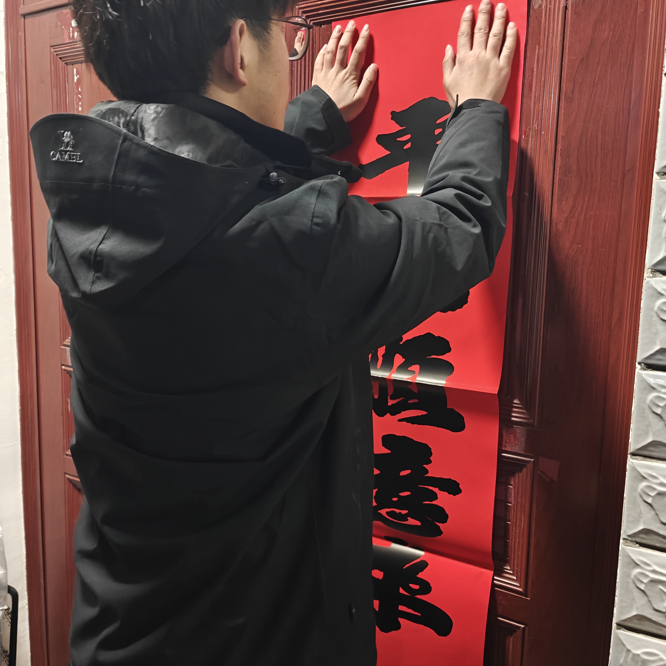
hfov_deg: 57.3
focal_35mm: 28
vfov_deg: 57.3
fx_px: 609
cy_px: 317
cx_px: 337
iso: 3200
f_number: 1.6
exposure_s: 1/50
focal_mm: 6.06
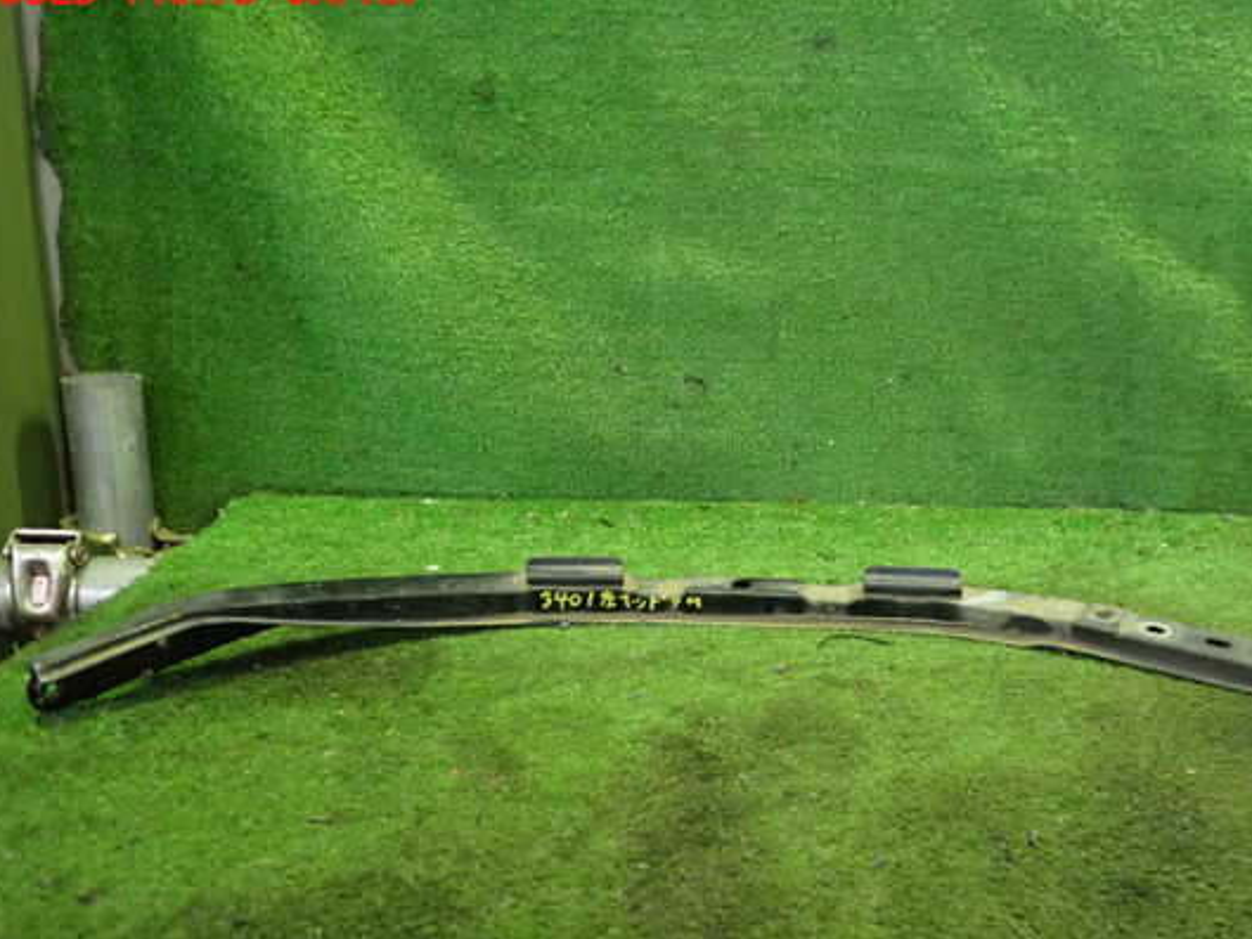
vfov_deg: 41.8
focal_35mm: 34
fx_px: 1230
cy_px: 492
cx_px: 693
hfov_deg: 53.8
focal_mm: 5.4
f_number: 2.3
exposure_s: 1/30
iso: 800
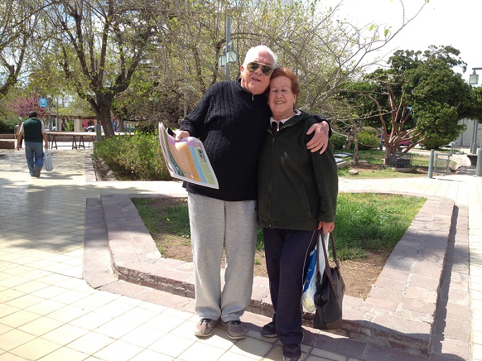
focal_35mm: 33
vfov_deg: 42.9
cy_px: 180
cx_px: 241
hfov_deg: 55.4
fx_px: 459
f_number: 2.4
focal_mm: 4.12
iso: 50
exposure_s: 1/742
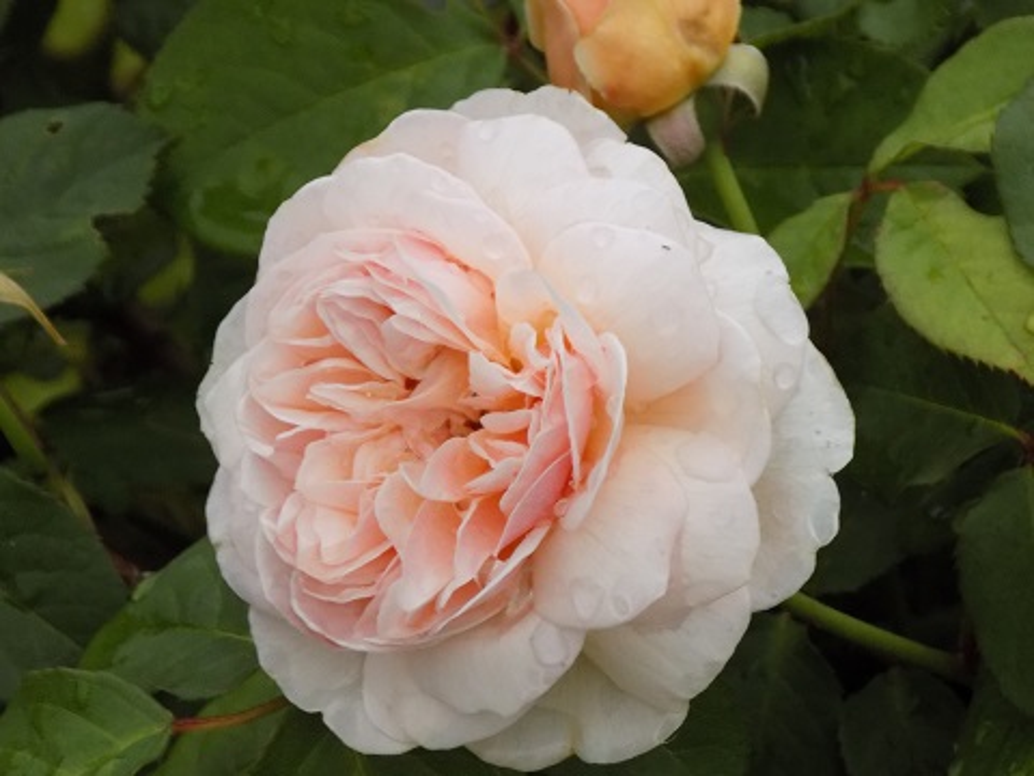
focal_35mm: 235
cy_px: 388
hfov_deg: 8.4
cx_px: 517
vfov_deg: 6.3
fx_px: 7020
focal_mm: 41.8
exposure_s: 1/30
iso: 320
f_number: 5.6
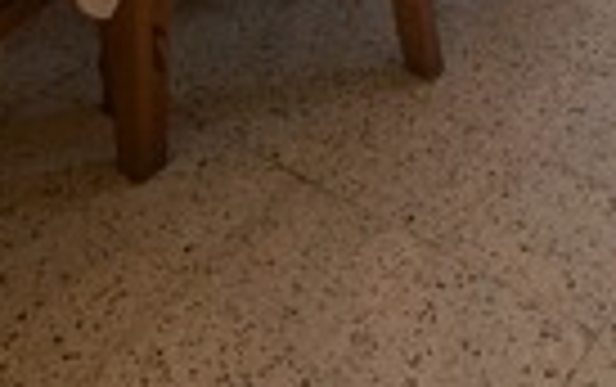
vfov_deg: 13.2
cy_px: -616
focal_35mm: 64
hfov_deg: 31.8
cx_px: 398
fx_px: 1076
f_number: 2.2
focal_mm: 1.95
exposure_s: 1/50
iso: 49
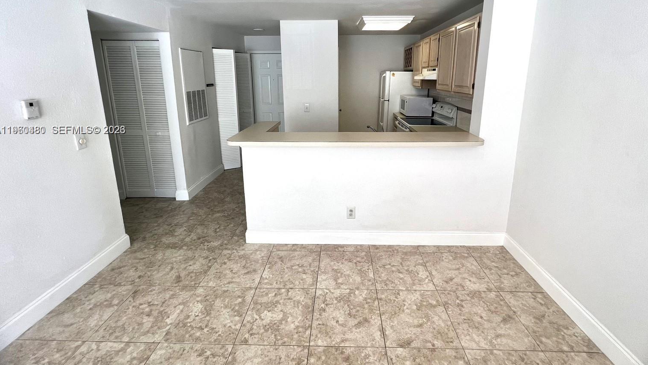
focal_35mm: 15
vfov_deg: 69.1
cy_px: 131
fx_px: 258
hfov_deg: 103.0
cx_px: 335
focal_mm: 1.57
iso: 50
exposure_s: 1/120
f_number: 1.8
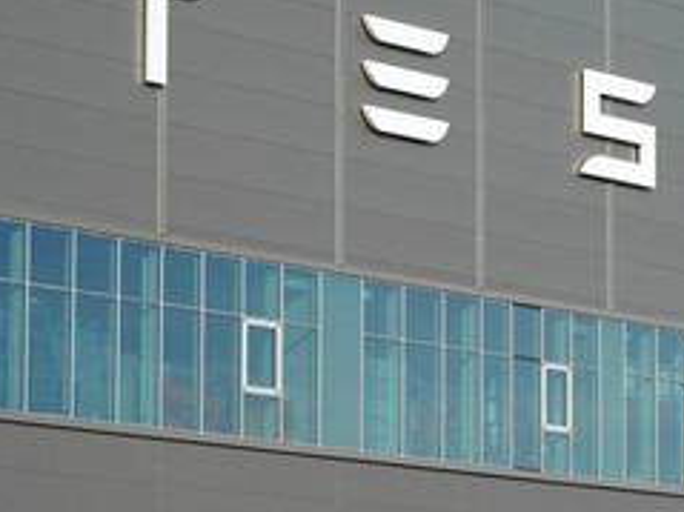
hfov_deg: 10.2
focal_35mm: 194
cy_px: 326
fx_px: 3831
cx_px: 591
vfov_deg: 7.6
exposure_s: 1/80
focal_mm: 107
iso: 100
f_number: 8
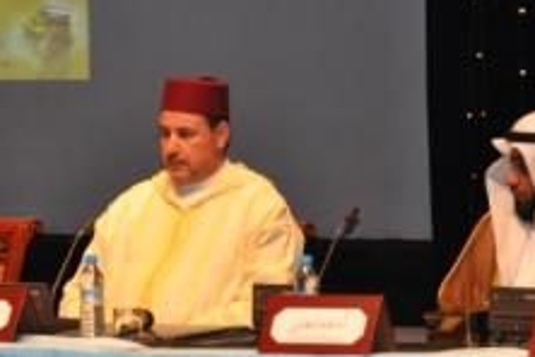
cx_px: 152
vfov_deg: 4.6
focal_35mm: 296
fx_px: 4399
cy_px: 82
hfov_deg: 7.0
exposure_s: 1/60
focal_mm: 98
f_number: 5.6
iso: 800
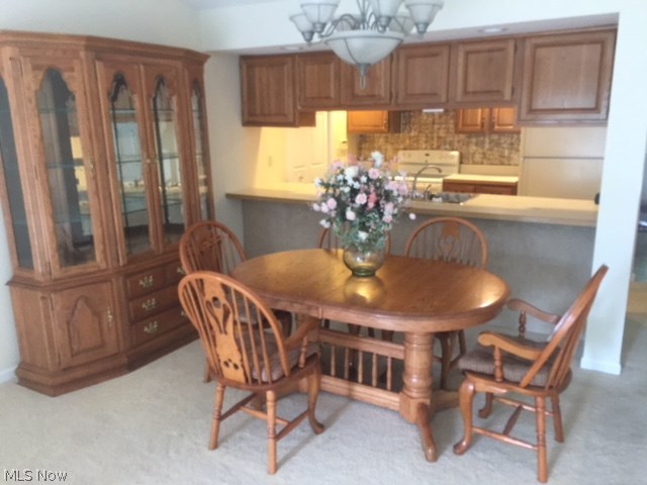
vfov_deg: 48.2
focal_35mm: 29
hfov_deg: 61.7
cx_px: 324
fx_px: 542
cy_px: 242
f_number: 2.2
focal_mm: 4.15
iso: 200
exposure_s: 1/30
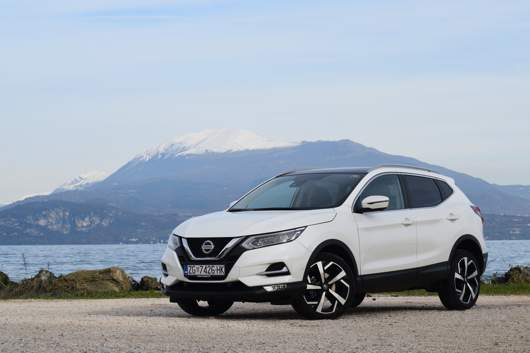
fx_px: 1546
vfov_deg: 13.0
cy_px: 176
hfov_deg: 19.5
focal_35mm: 105
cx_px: 265
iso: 200
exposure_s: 1/400
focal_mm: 70
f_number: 10
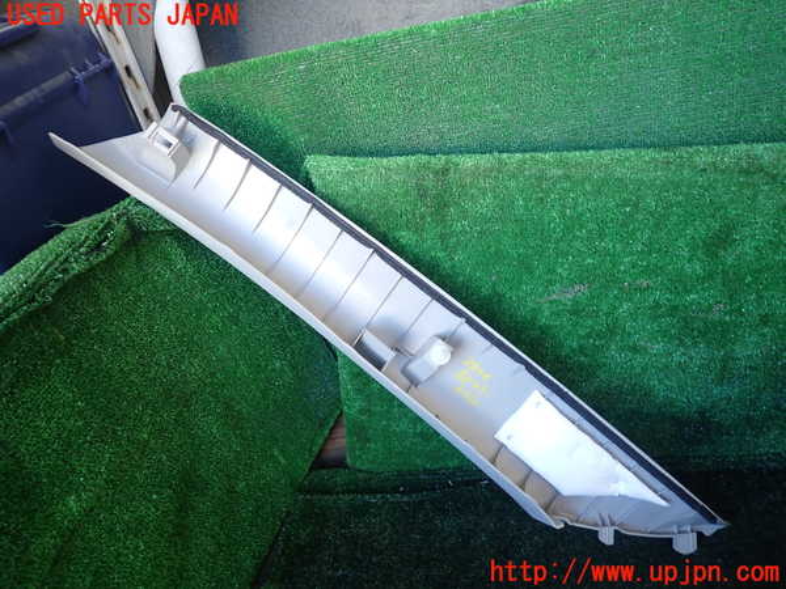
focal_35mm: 25
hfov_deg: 69.4
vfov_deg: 54.9
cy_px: 294
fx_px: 568
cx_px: 393
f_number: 2
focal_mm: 4.5
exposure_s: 1/60
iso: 200
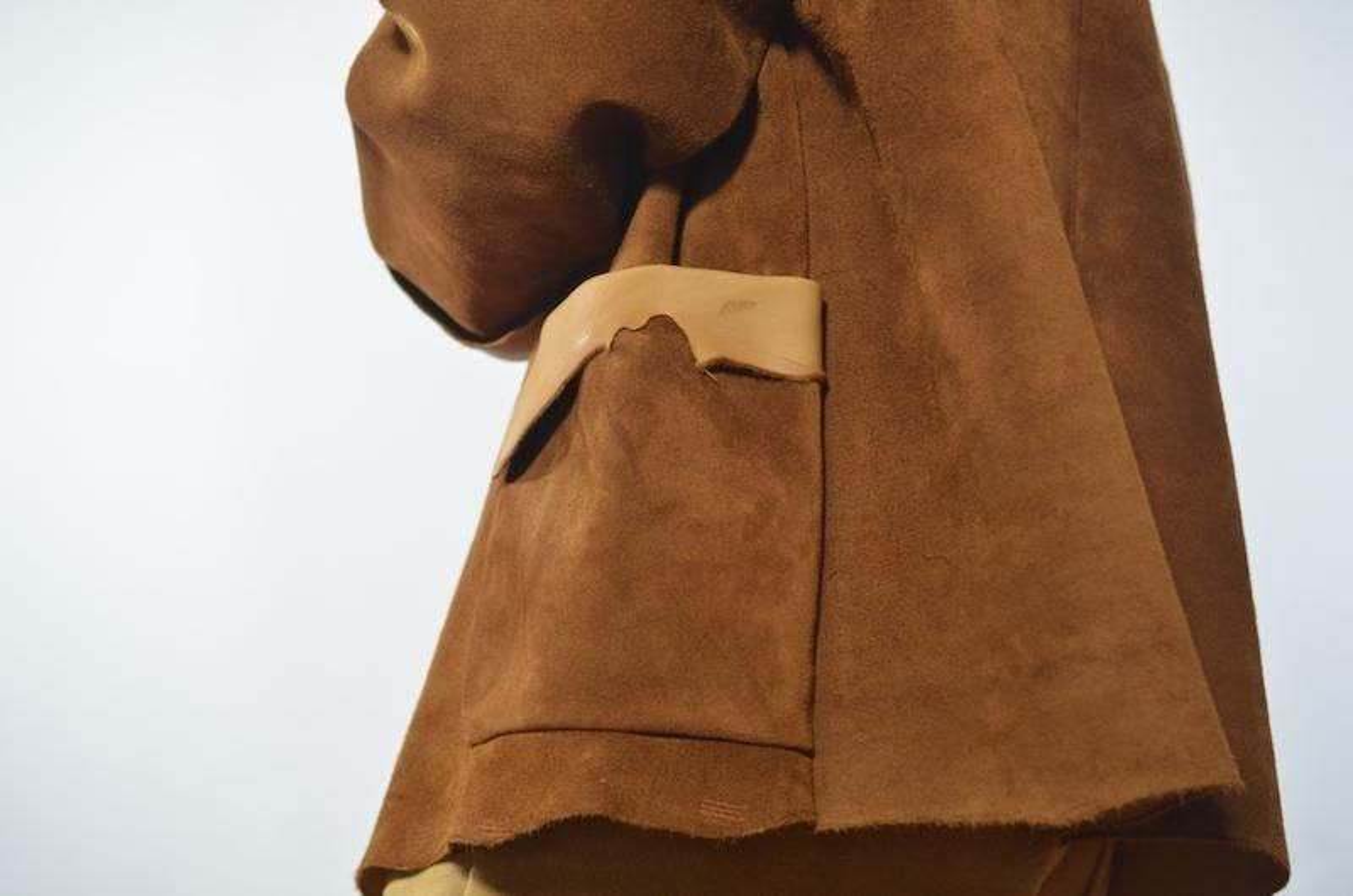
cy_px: 448
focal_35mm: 60
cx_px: 676
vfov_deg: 22.5
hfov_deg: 33.5
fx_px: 2250
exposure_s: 1/60
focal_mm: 40
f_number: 4
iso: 800
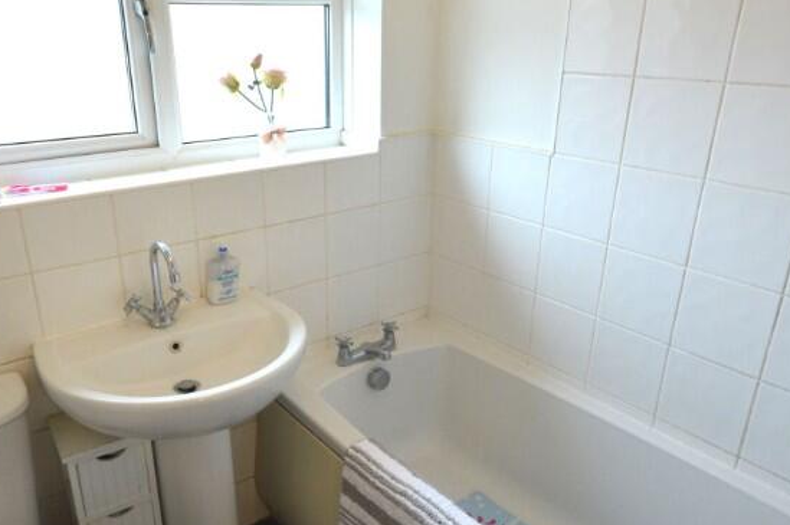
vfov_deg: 46.2
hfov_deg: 65.3
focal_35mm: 28
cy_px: 293
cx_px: 347
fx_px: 614
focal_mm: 10
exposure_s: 1/20
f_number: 8
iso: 400
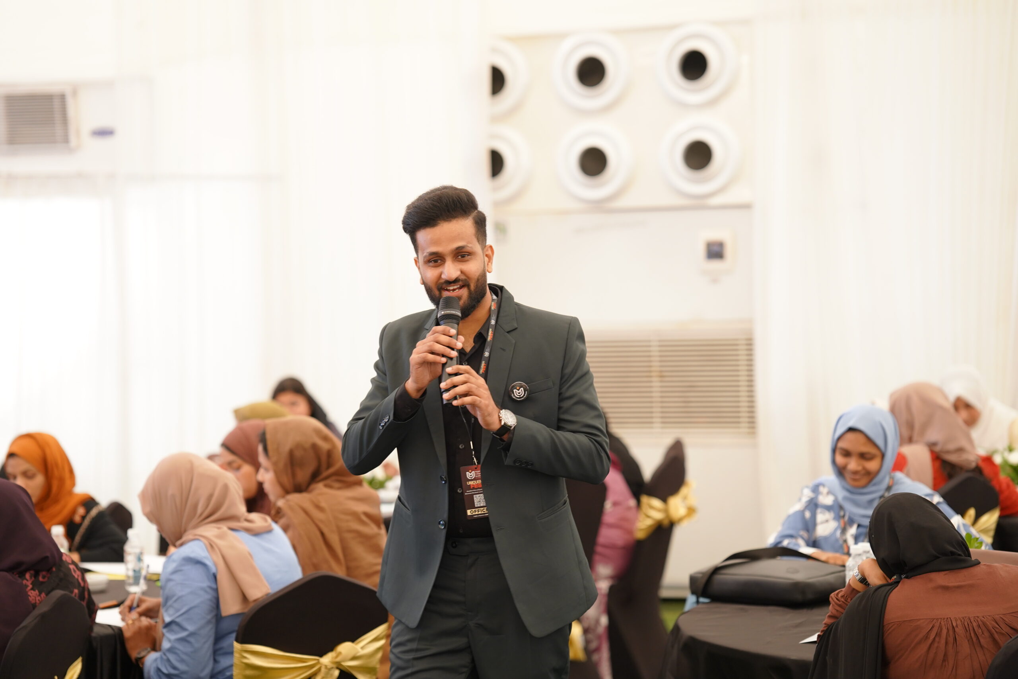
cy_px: 340
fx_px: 2404
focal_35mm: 85
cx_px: 509
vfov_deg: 16.1
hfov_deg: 23.9
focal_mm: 85
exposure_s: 1/320
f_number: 2.2
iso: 800
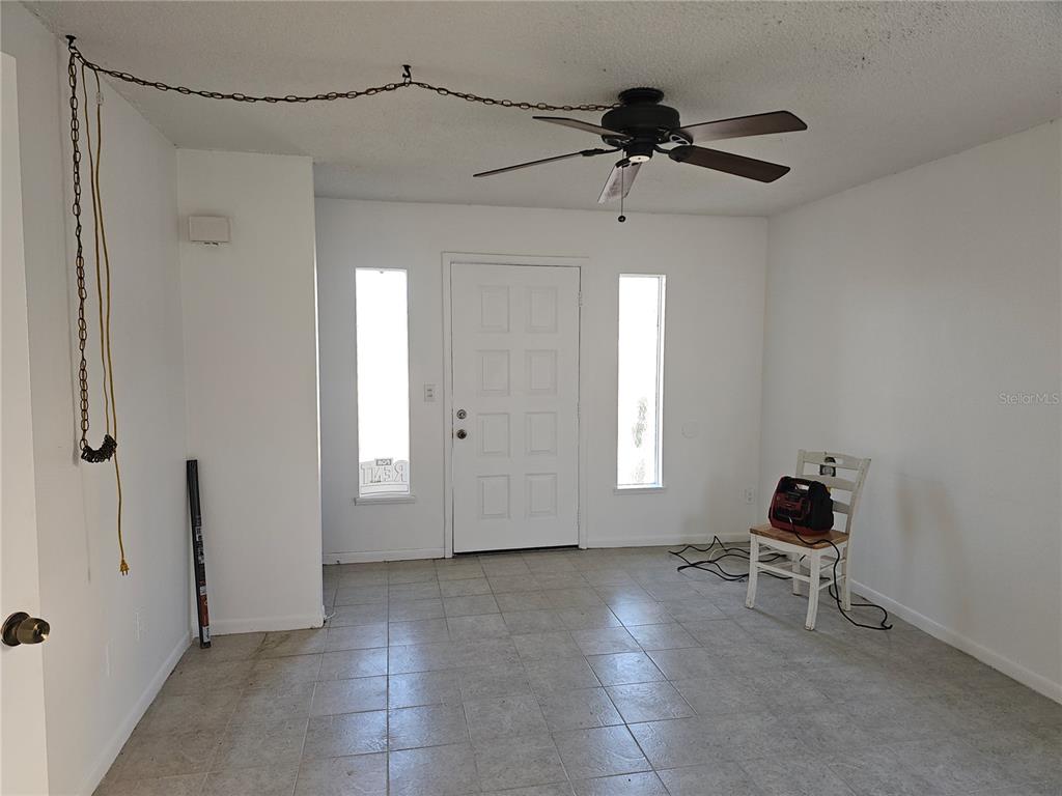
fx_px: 706
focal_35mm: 23
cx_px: 531
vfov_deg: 58.9
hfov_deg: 73.9
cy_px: 398
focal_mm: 6.3
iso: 40
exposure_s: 1/60
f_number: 1.7
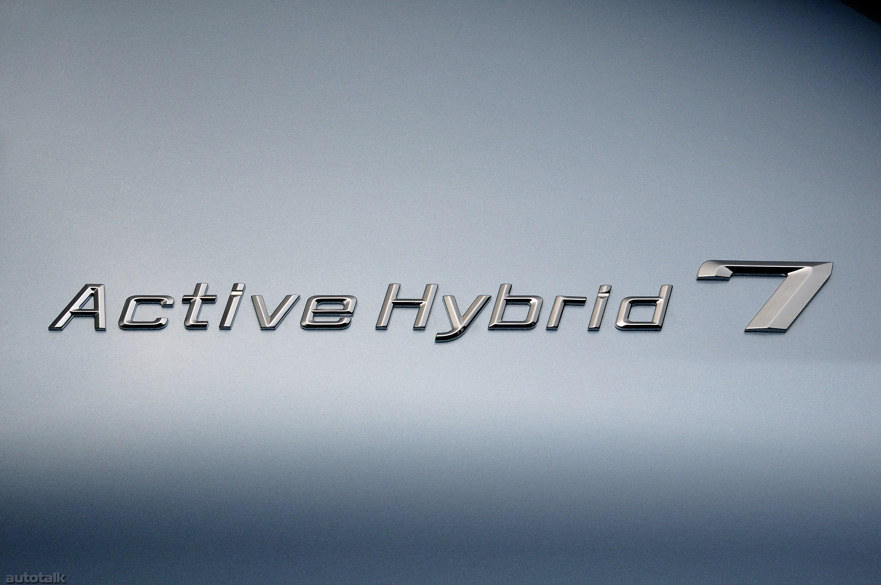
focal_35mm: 120
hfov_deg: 17.1
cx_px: 440
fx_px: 2933
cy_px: 292
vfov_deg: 11.4
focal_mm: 80
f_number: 16
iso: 200
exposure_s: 1/100
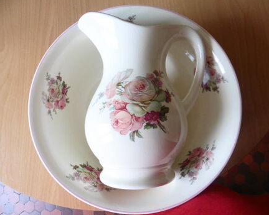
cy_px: 105
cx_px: 129
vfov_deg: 55.0
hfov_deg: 66.0
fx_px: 207
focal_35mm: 26
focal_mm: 4.3
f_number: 3.3
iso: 320
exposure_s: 1/60
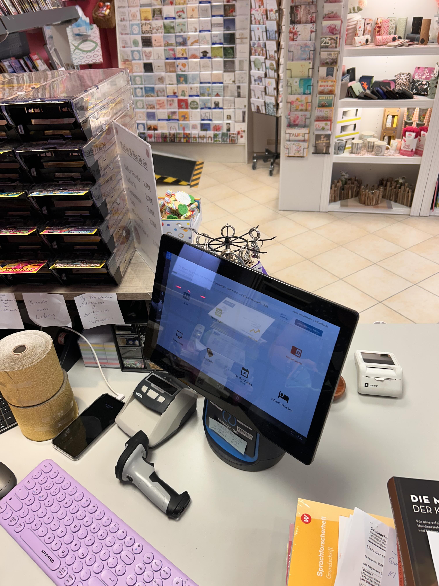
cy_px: 293
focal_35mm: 26
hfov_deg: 53.1
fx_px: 440
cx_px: 220
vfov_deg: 67.3
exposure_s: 1/100
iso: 64
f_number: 1.5
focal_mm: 5.7
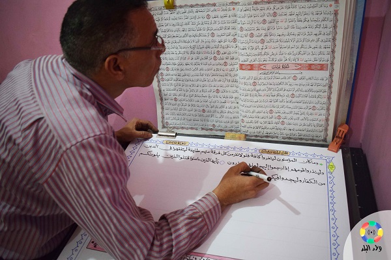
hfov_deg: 67.4
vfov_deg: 47.9
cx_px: 196
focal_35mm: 27
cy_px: 130
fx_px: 293
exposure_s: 1/60
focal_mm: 18
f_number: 3.5
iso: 1800
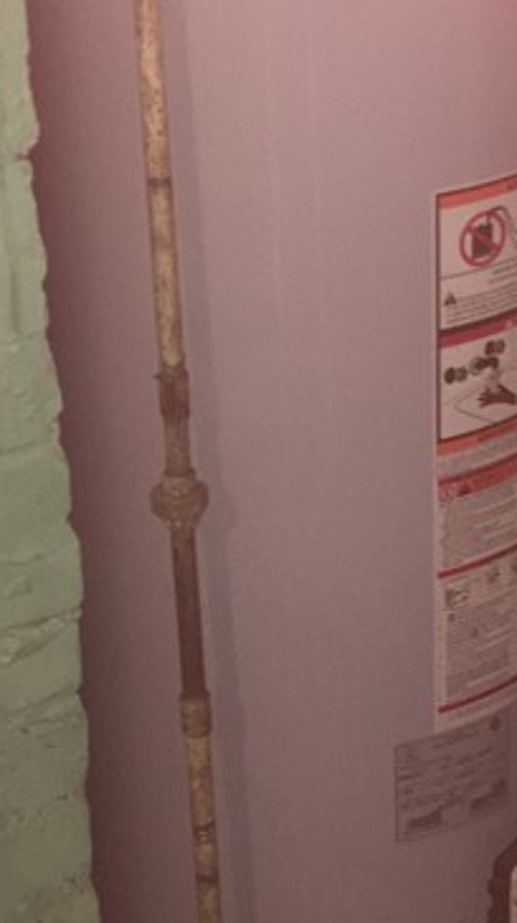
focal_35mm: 89
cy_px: 284
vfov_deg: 23.8
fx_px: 2175
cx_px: 413
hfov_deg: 13.5
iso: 80
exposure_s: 1/16
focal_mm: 4.15
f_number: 2.2
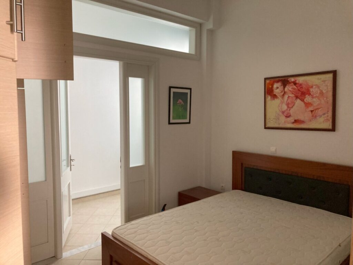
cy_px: 132
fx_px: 286
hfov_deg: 63.4
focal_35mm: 28
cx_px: 176
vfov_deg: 49.7
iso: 200
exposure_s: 1/60
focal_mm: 3.99
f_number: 1.8
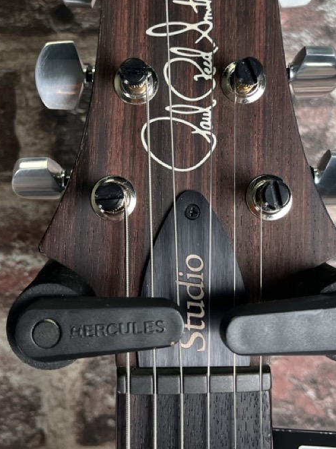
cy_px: 148
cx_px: 174
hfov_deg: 29.1
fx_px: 648
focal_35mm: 50
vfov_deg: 37.8
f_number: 1.6
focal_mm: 5.1
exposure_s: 1/121
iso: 80
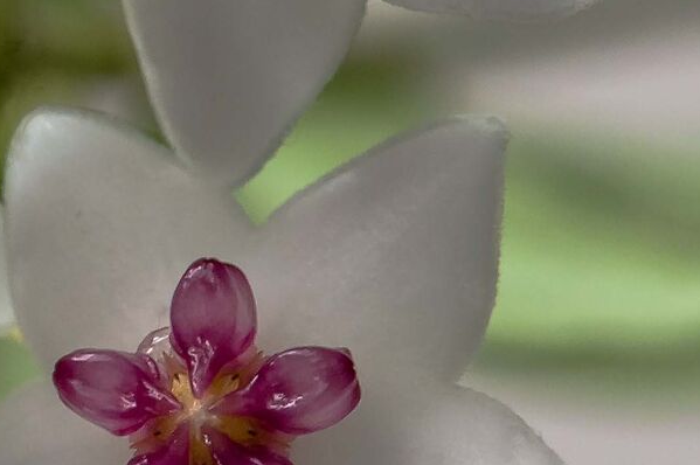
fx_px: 8177
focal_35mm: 421
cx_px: -144
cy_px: 34
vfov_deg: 3.3
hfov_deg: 4.9
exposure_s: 1/6
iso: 250
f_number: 20
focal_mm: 105
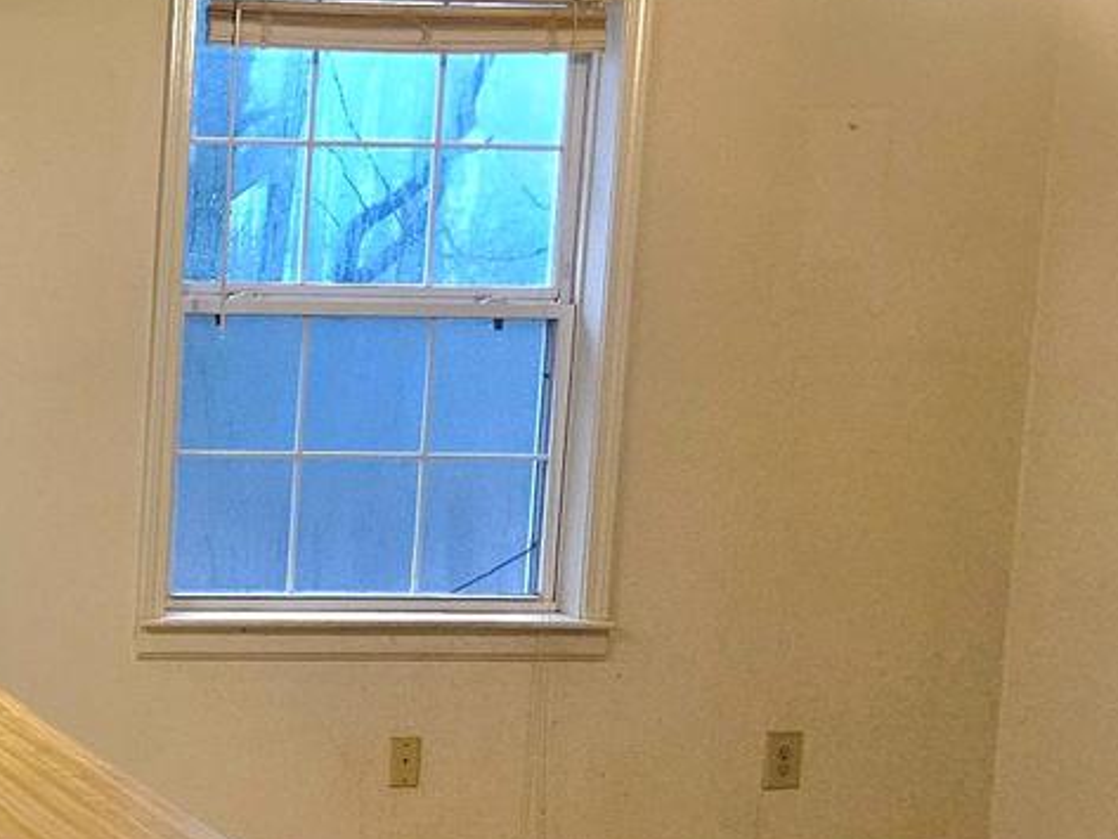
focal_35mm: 70
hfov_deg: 23.5
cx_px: -454
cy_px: 447
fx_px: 2261
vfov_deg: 21.0
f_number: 1.8
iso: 250
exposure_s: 1/120
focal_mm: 5.4
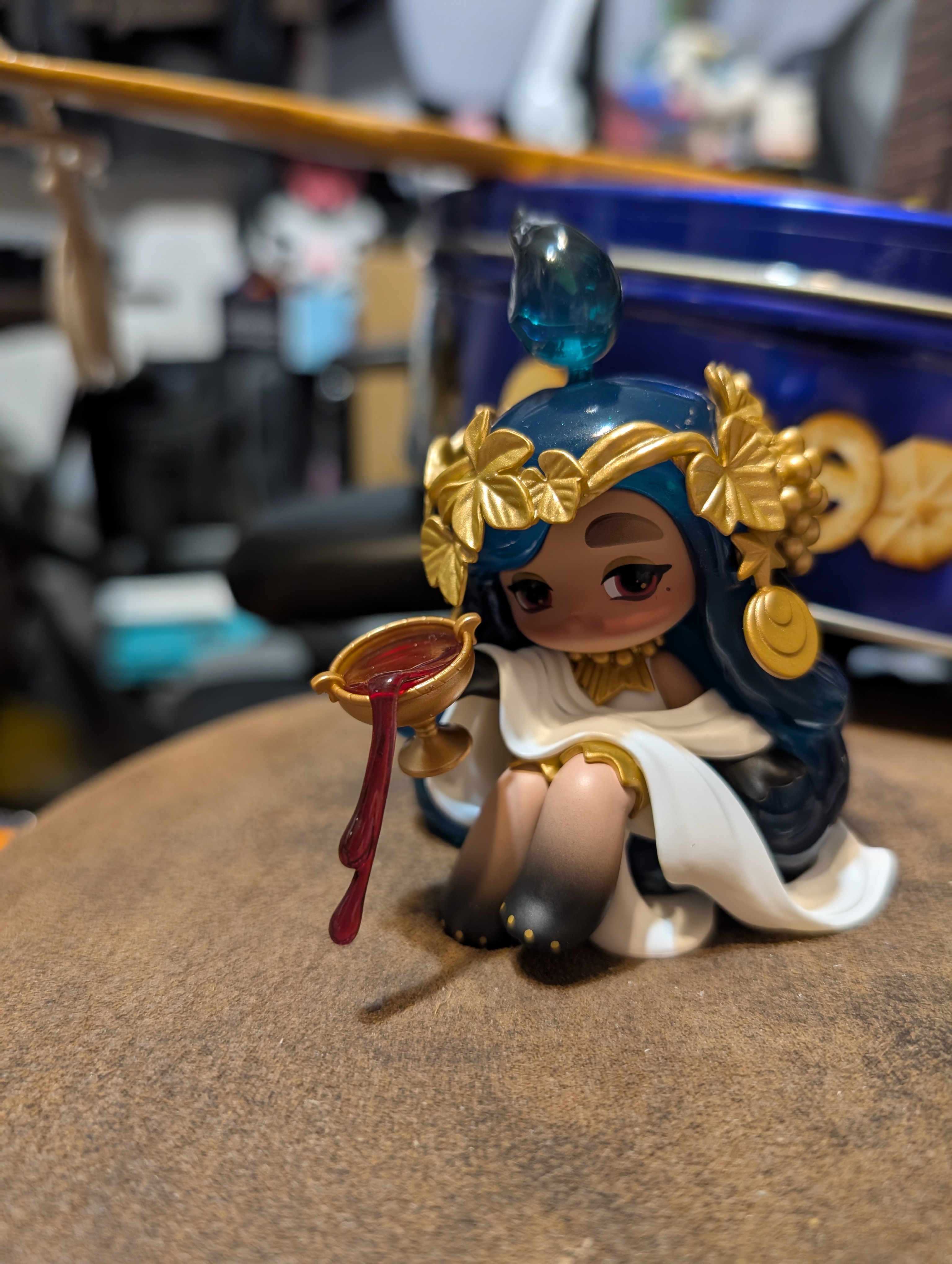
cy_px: 632
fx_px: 878
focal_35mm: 24
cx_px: 476
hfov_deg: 56.9
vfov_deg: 71.5
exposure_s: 1/54.4
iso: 350
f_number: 1.68
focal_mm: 6.9
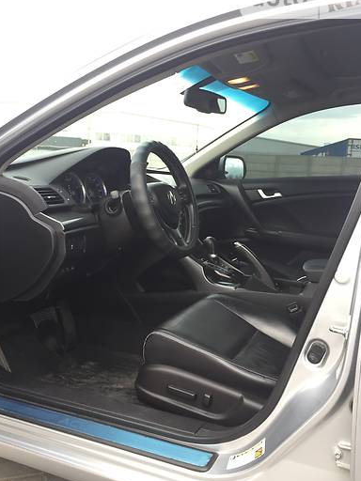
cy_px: 249
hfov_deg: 41.8
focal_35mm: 34
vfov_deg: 53.9
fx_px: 473
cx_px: 178
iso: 50
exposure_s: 1/100
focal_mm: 4.2
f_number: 2.2
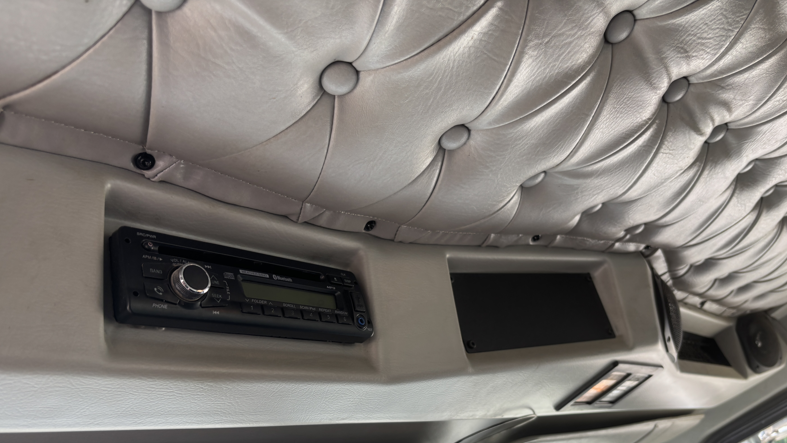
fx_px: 605
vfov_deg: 39.6
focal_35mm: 29
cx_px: 393
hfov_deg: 66.1
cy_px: 301
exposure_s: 1/130
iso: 32
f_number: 1.6
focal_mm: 5.96
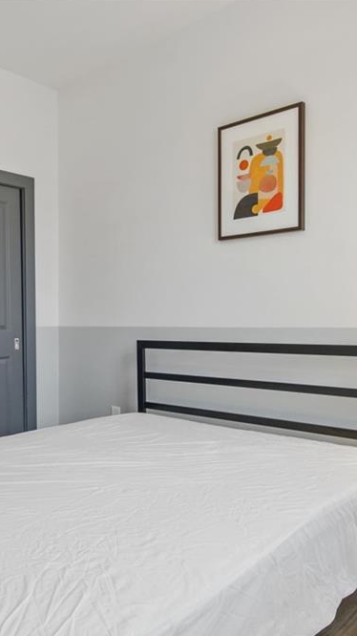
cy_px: 320
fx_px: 489
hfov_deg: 39.1
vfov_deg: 66.1
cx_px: 90
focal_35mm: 29
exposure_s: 1.6
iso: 100
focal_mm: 12
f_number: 9
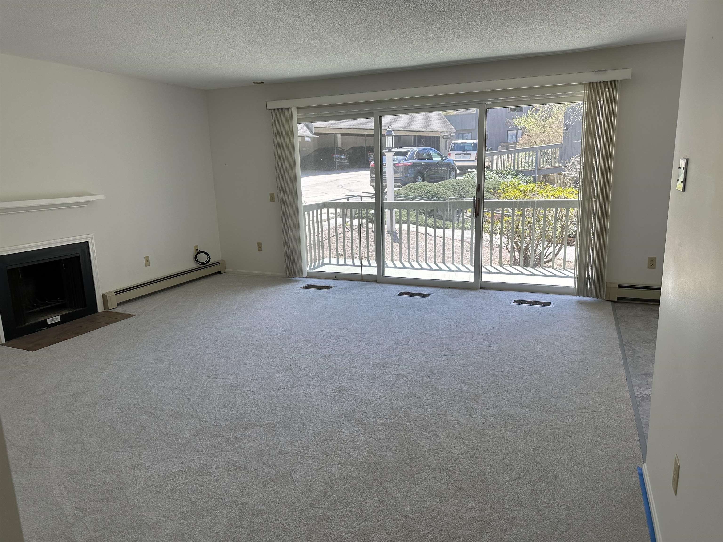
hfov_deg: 71.6
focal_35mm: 24
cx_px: 362
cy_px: 271
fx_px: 501
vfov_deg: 56.8
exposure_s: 1/380
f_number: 1.78
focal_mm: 6.86
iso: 80
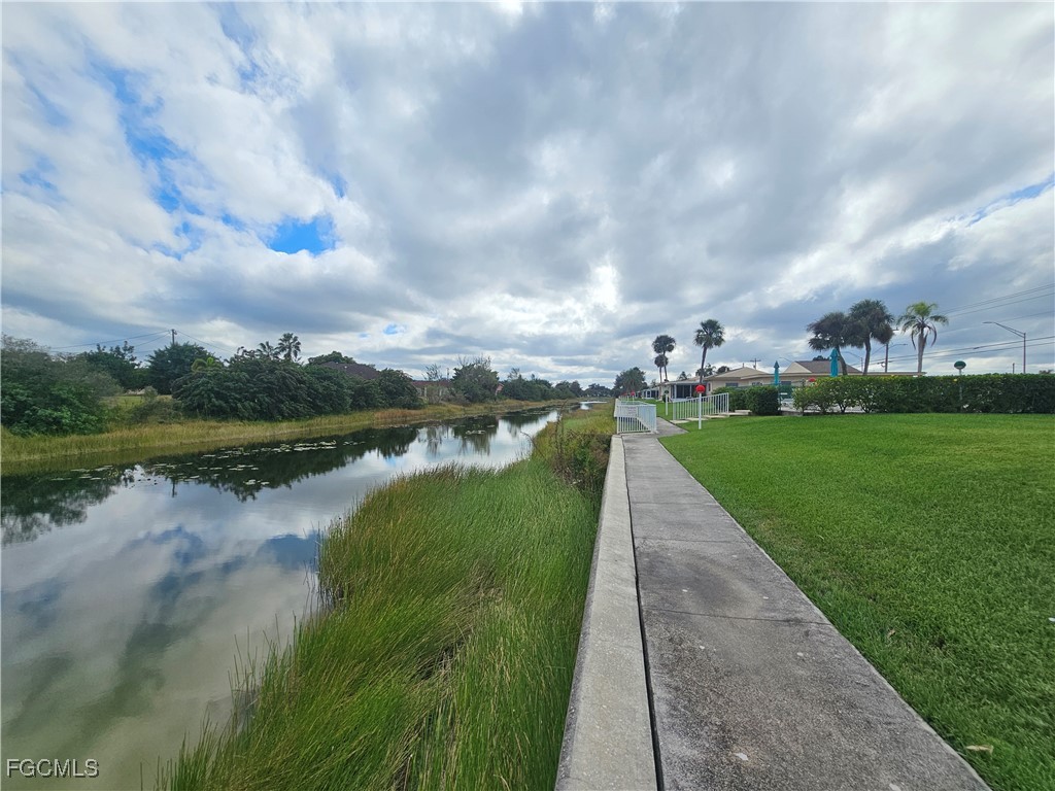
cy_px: 396
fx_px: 396
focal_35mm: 13
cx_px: 528
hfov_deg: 106.2
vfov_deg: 89.9
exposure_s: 1/4769
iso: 50
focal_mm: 2.2
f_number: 2.2
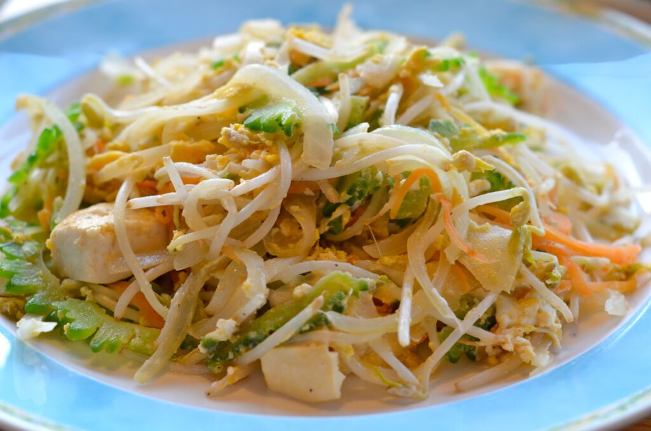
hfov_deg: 27.0
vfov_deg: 18.1
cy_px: 216
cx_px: 326
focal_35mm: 75
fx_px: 1353
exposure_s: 1/60
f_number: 4
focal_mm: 50
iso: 450
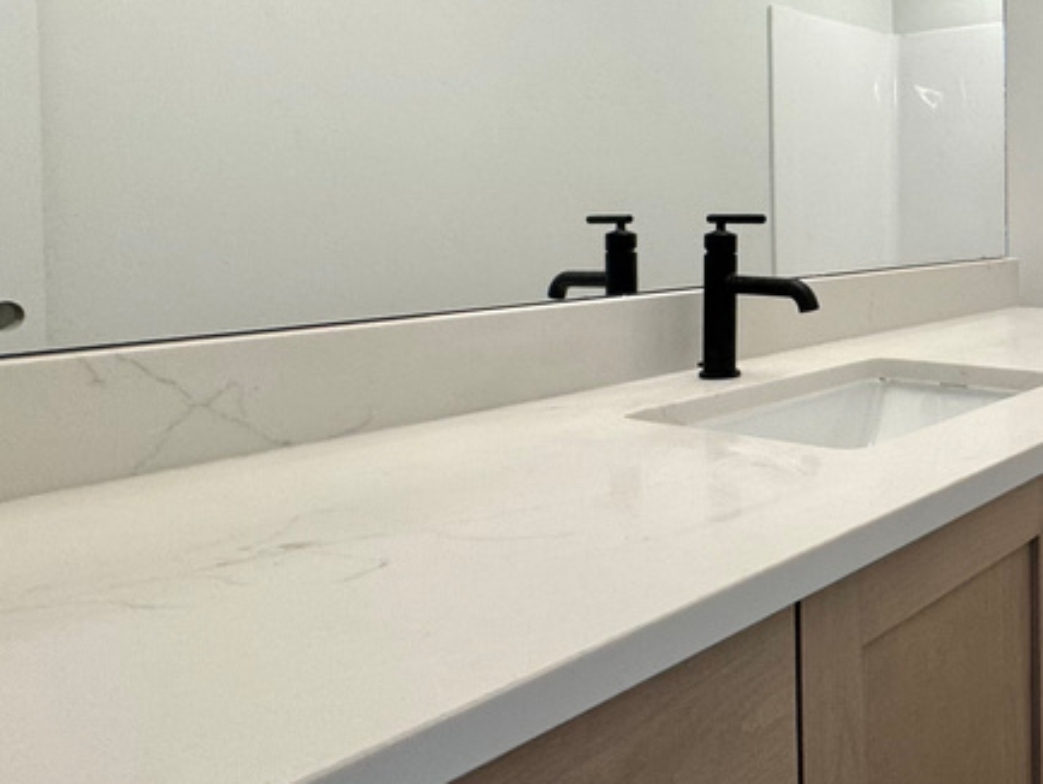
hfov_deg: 47.1
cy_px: 236
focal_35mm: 33
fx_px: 995
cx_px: 1017
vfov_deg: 42.2
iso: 100
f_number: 2.2
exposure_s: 1/120
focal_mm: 2.22
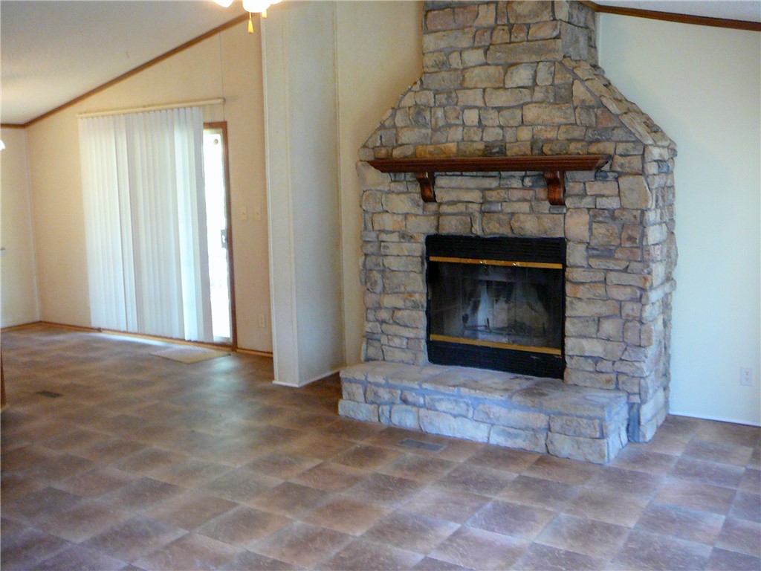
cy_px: 286
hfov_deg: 52.6
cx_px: 380
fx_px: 769
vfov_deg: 40.7
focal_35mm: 35
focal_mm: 5.2
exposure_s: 1/8
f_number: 2.8
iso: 200
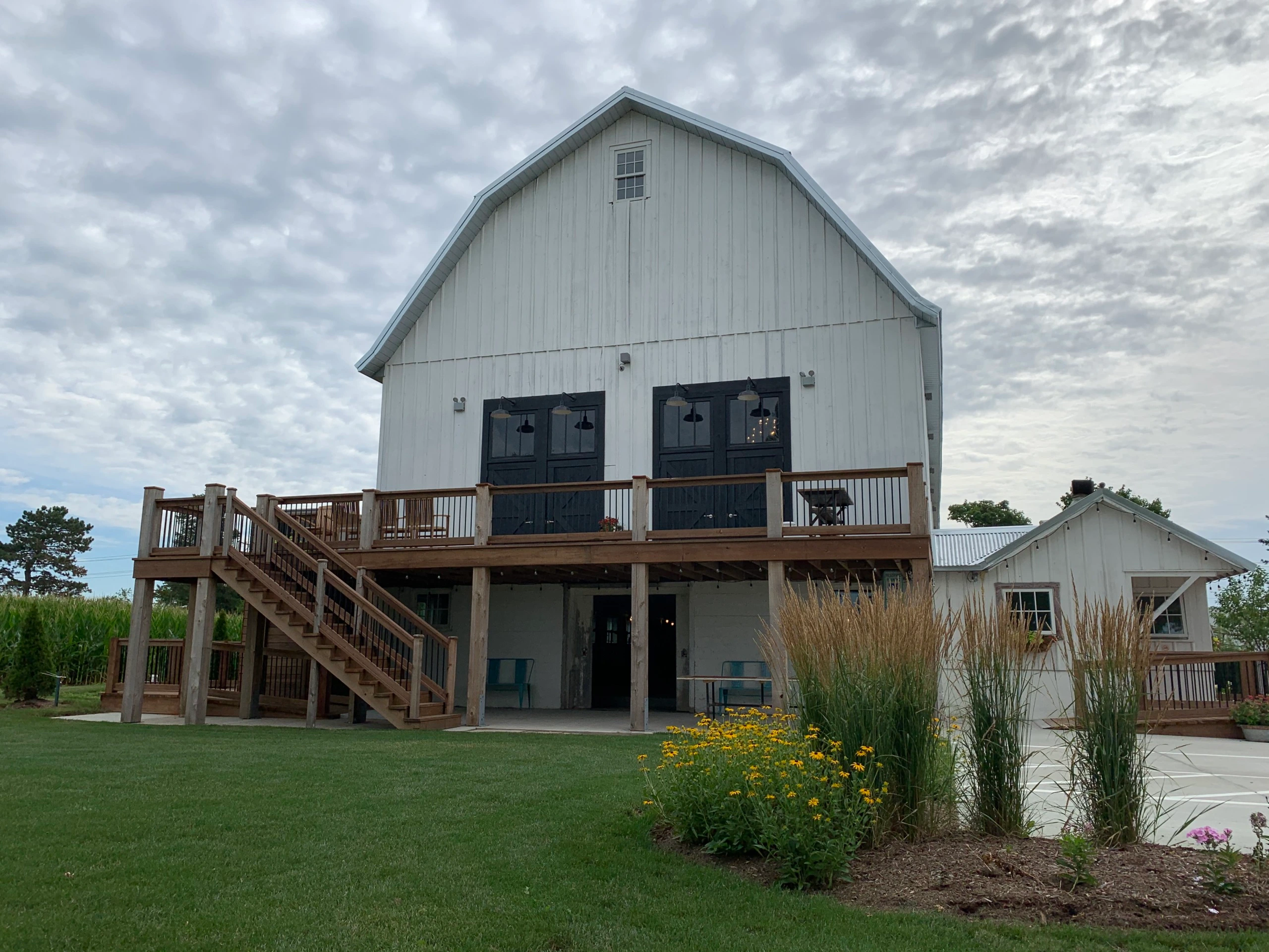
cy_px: 476
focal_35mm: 26
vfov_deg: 53.1
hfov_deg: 67.3
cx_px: 634
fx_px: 953
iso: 25
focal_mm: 4.25
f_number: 1.8
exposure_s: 1/3788
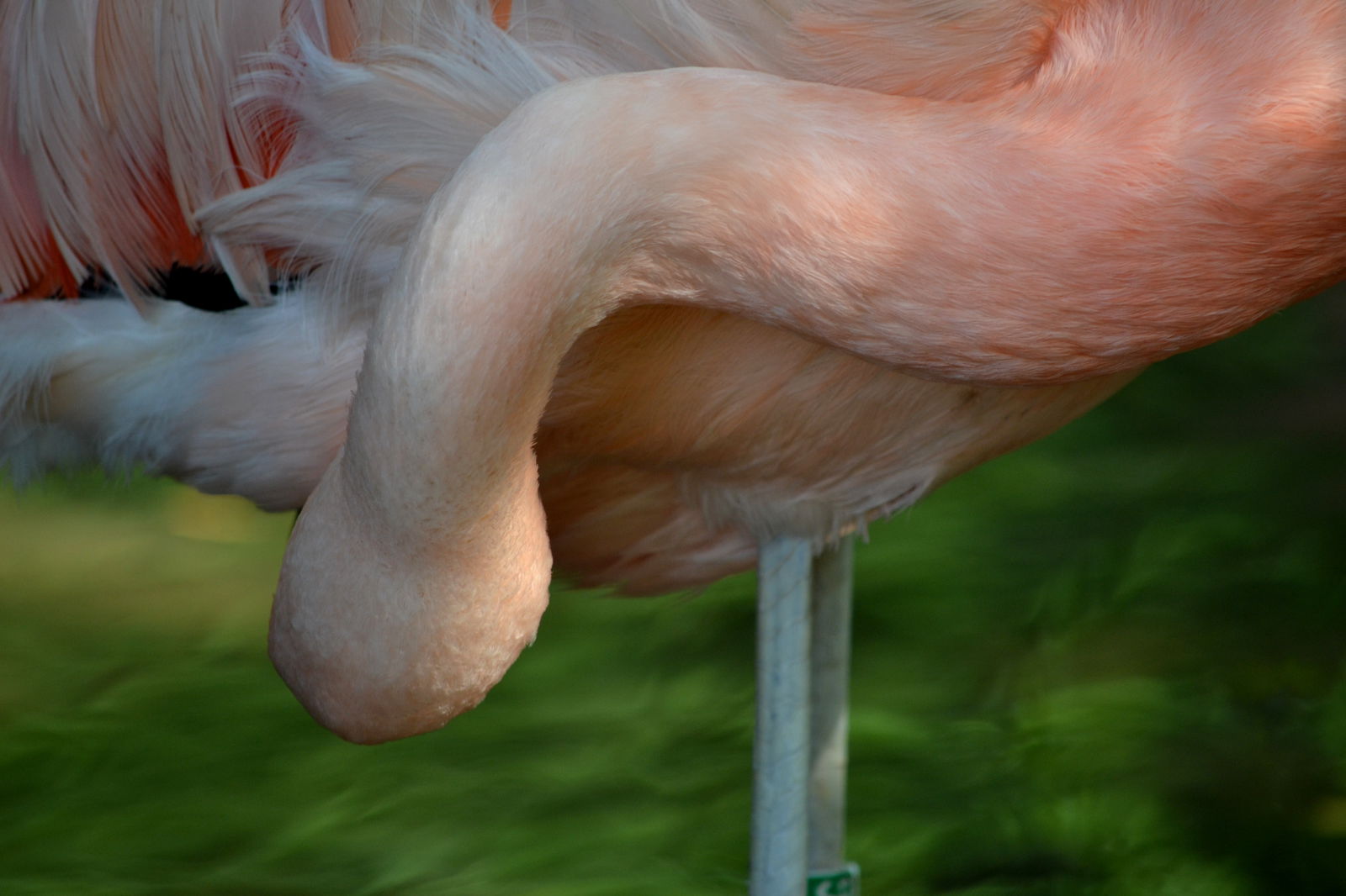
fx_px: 16820
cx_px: 673
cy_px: 448
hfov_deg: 4.6
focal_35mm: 450
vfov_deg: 3.1
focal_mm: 300
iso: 400
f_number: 5.6
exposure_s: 1/160
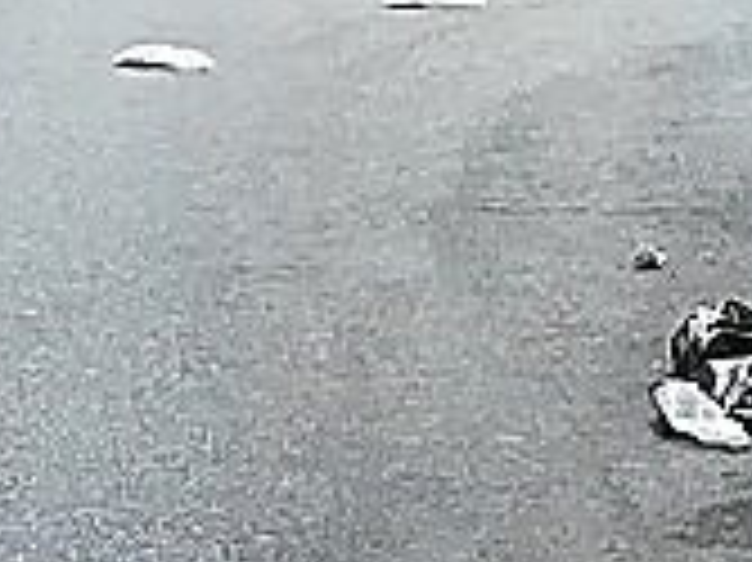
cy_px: 146
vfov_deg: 4.7
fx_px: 6903
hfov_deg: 6.1
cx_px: 1360
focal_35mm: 318
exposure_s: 1/164
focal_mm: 3.83
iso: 50
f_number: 2.2
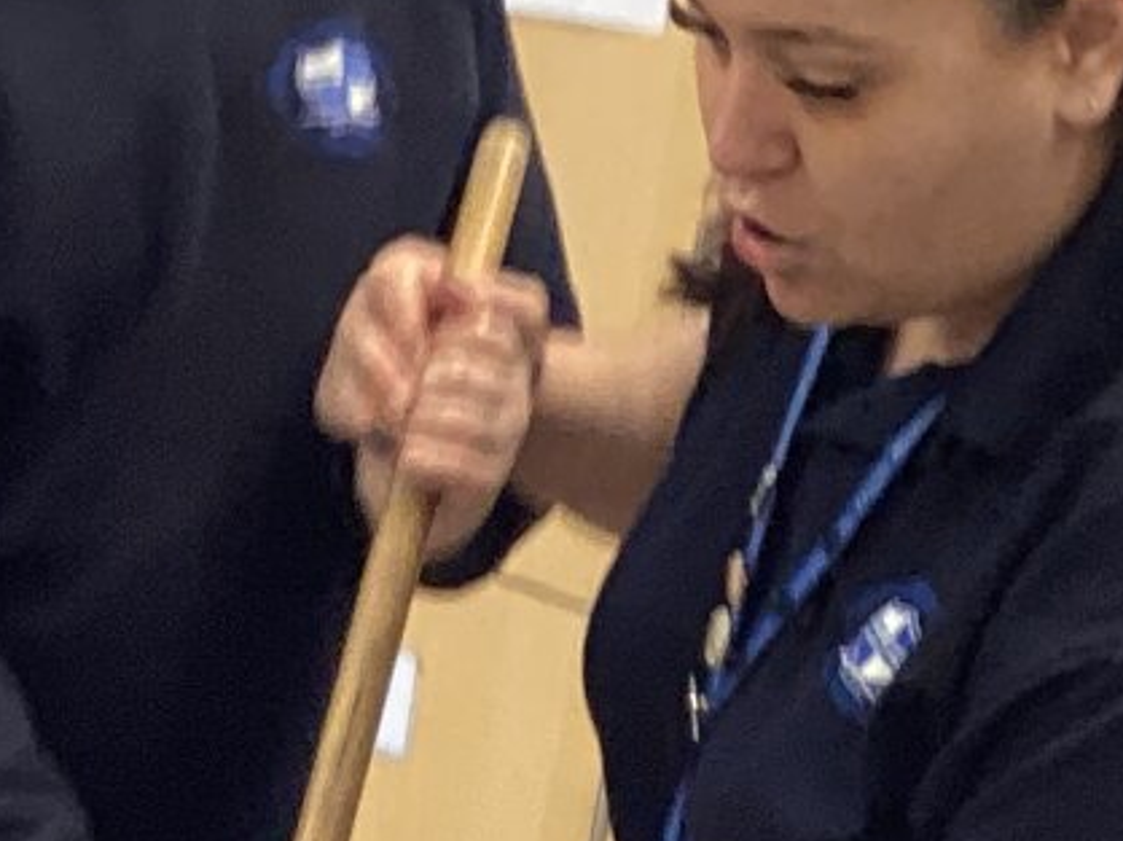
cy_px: 1386
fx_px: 4928
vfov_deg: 9.4
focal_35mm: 152
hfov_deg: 12.8
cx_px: -78
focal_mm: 3.3
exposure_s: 1/50
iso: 125
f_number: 2.4
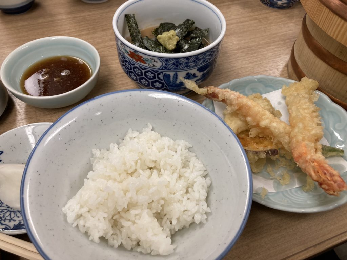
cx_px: 174
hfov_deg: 63.4
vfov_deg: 49.7
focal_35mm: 28
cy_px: 130
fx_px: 281
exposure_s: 1/60
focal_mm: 3.99
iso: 80
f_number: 1.8
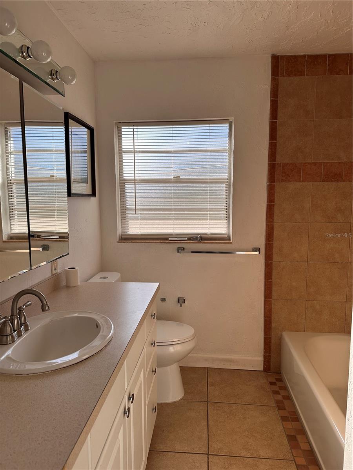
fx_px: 326
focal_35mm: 24
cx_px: 176
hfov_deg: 56.8
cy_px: 235
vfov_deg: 71.6
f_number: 1.78
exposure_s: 1/962
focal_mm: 6.86
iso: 80
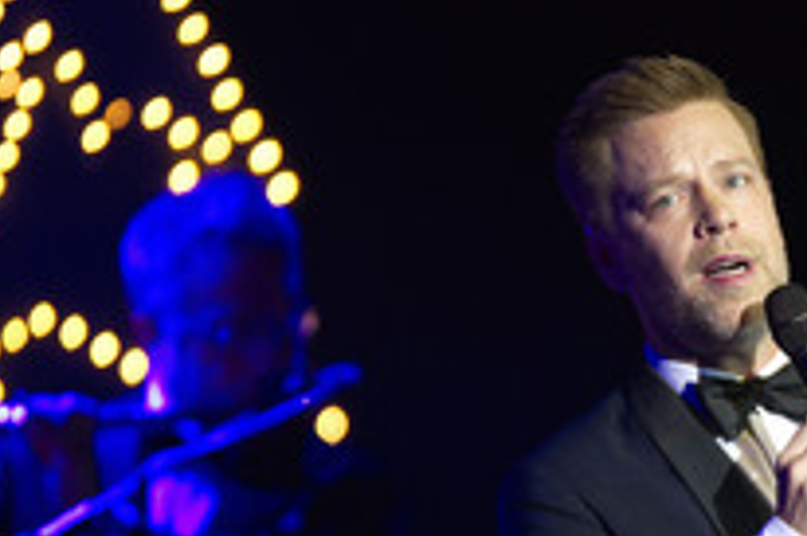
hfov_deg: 3.5
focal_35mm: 590
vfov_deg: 2.3
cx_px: 770
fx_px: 13215
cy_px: 485
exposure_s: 1/200
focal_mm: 270
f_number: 2.8
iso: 1600
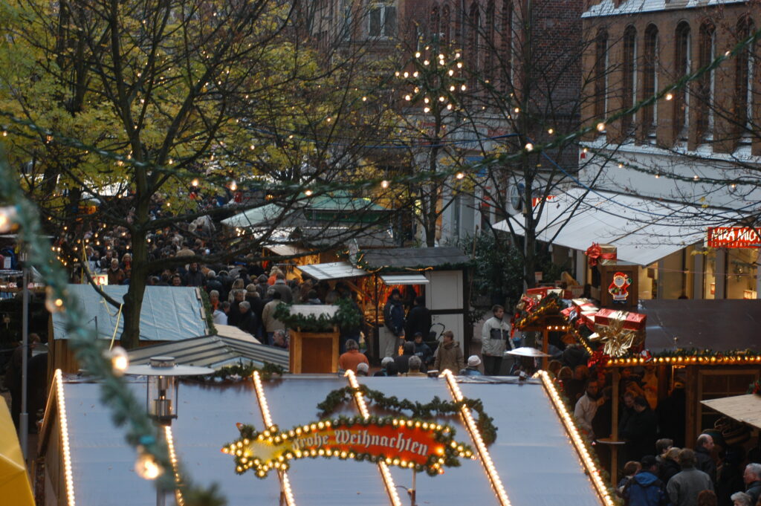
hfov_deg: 17.1
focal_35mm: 120
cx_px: 380
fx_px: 2535
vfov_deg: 11.4
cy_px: 253
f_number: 5
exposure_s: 1/50
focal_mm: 80
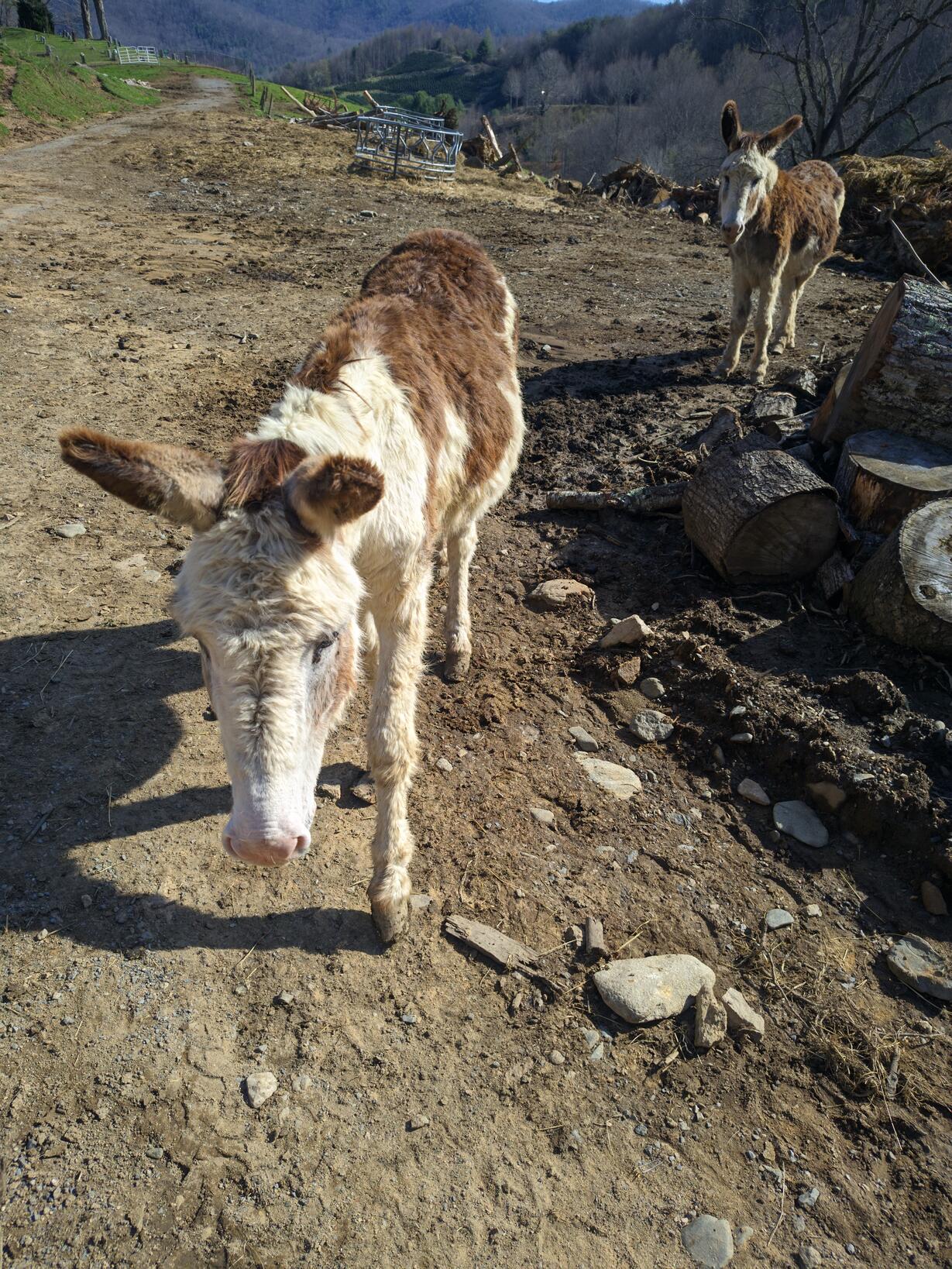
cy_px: 634
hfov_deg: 58.9
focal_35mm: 23
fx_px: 843
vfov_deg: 73.9
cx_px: 476
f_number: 1.8
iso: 88
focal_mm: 5.56
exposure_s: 1/2000
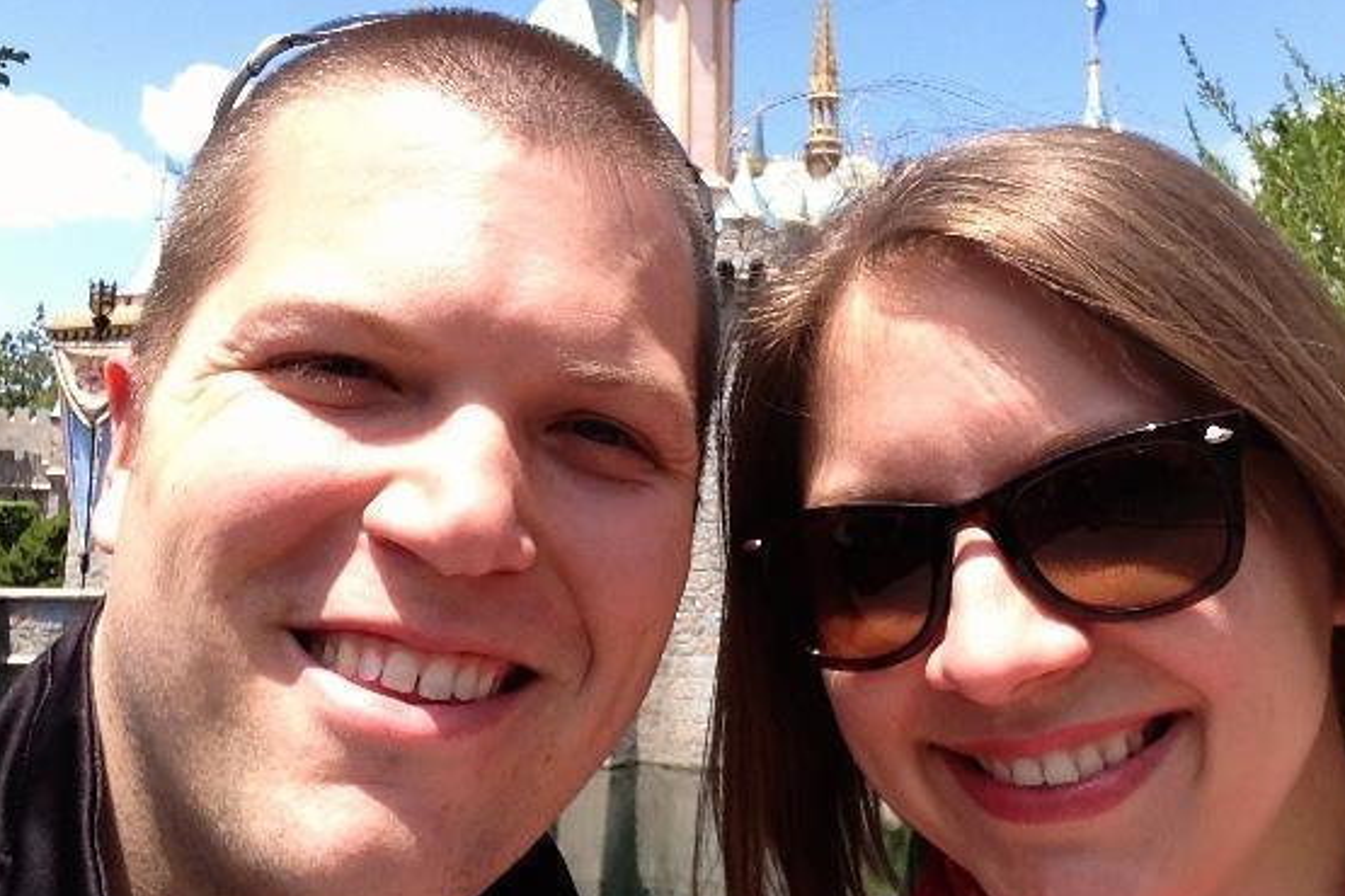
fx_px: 1569
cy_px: 499
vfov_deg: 31.9
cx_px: 712
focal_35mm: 42
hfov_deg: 46.4
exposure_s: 1/805
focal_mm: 2.18
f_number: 2.4
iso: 32
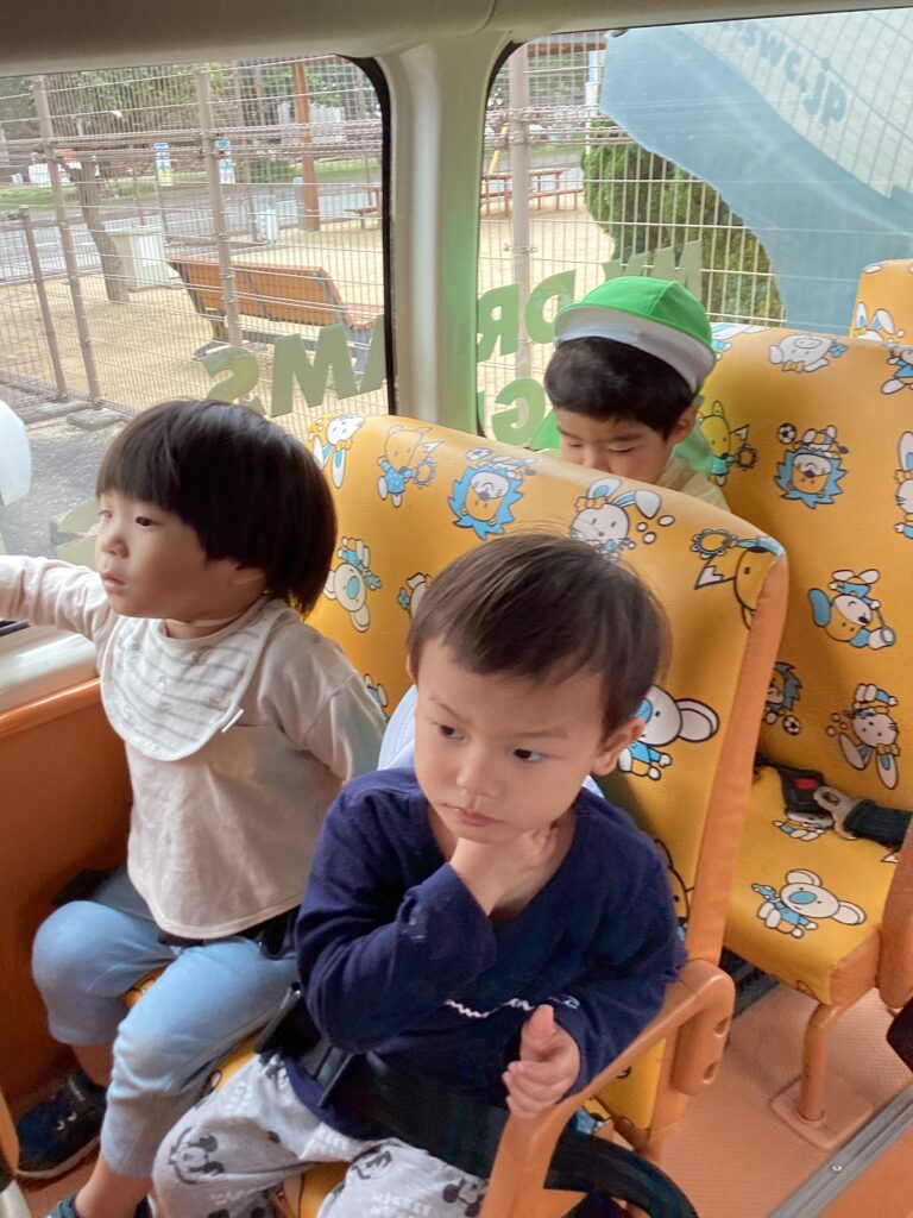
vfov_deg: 58.4
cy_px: 609
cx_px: 456
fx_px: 1090
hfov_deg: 45.4
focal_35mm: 31
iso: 40
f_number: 2.4
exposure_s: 1/120
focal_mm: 3.3
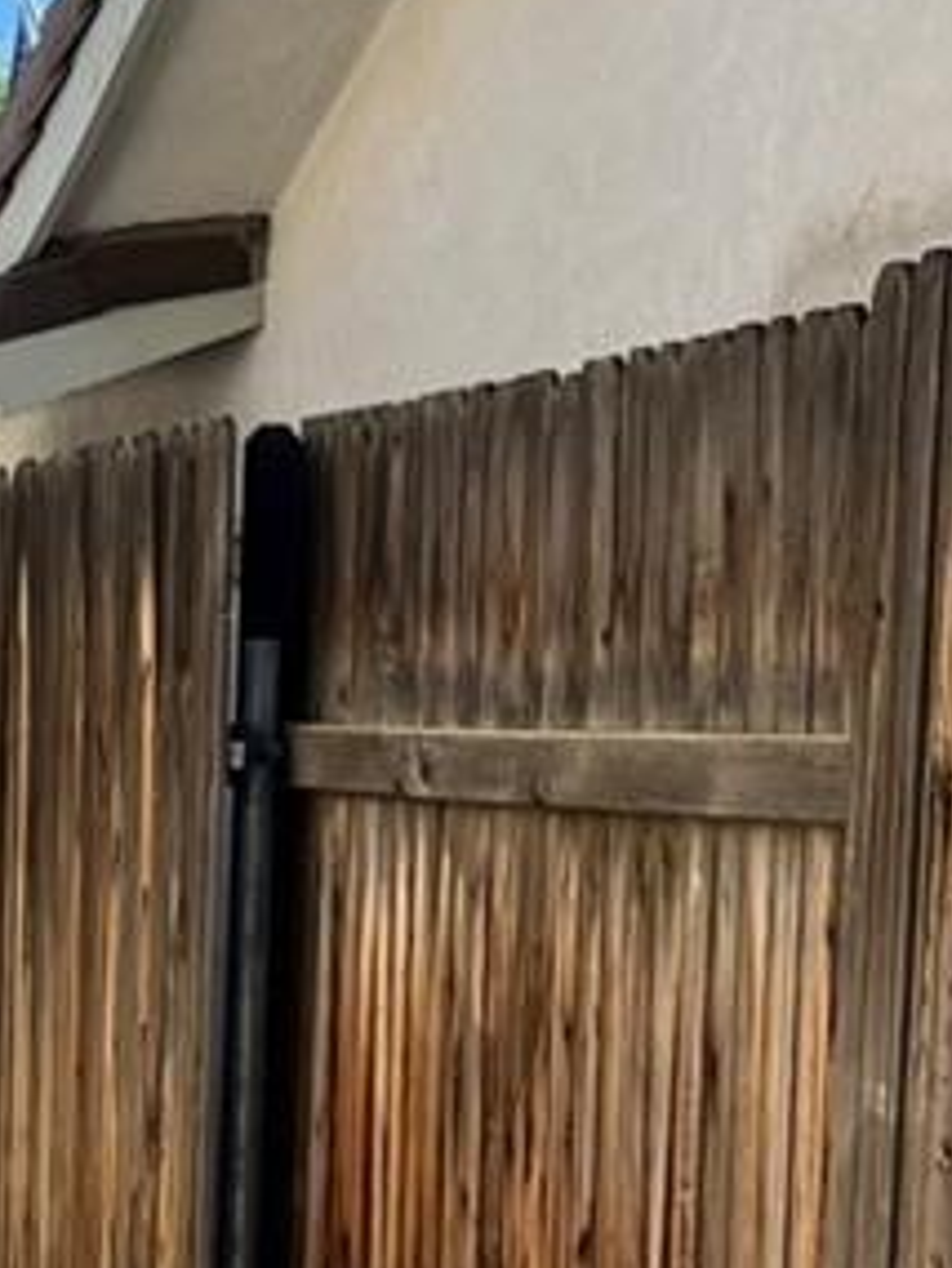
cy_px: 1922
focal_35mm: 137
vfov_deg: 13.5
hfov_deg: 10.6
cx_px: -314
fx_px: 5020
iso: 50
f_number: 1.6
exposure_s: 1/2688
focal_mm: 5.1
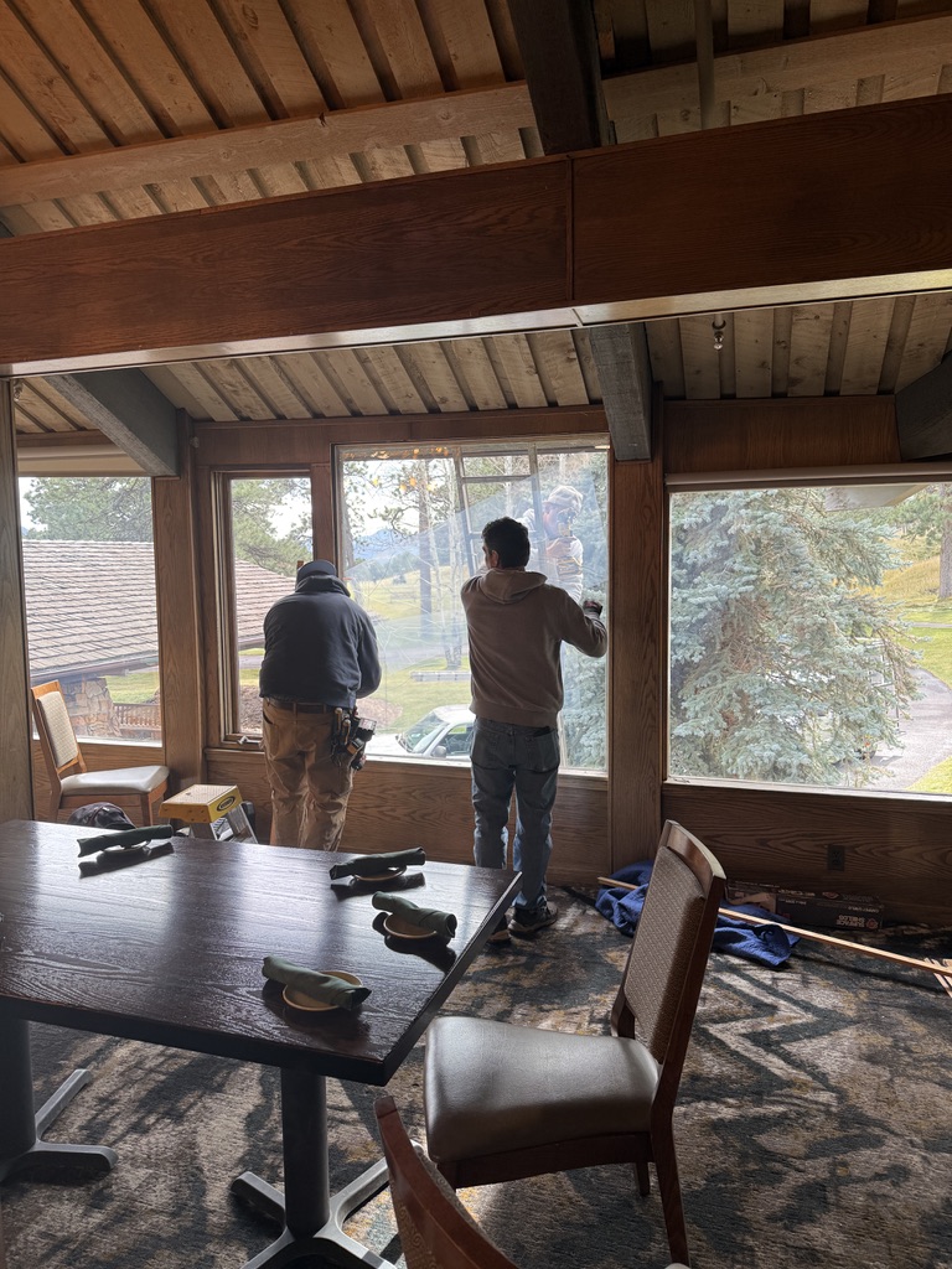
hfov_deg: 56.8
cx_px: 476
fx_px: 880
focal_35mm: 24
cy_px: 634
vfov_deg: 71.6
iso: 80
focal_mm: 6.76
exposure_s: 1/120
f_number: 1.78
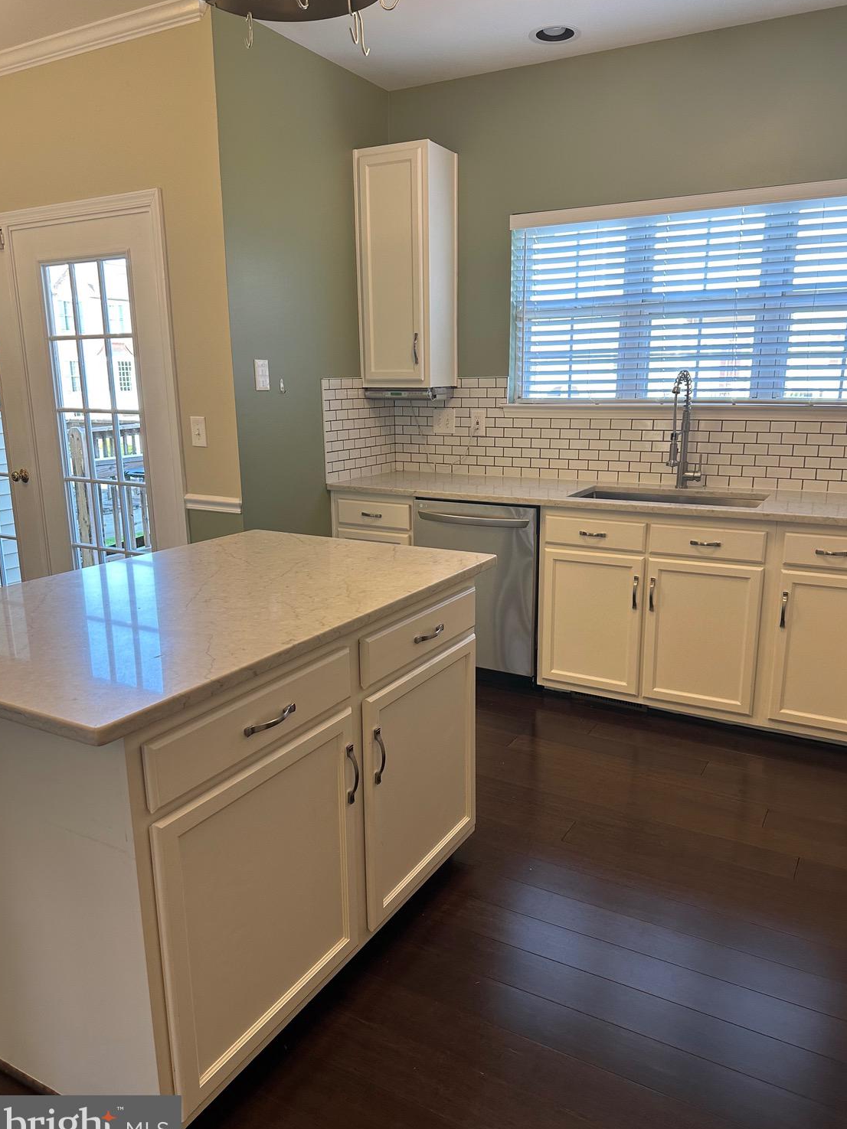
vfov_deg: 69.4
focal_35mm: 25
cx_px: 431
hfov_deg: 54.9
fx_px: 816
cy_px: 570
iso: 160
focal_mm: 6.86
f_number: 1.78
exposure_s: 1/120
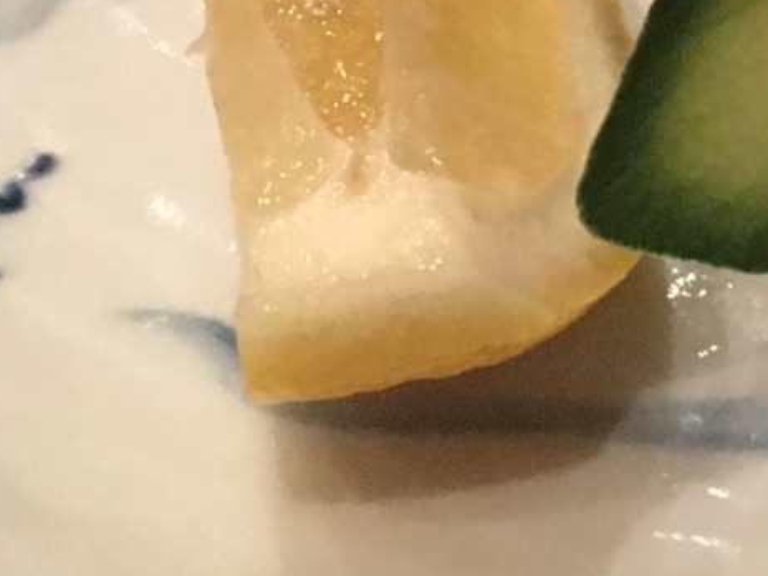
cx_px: 1074
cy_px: -334
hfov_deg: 14.6
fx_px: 2840
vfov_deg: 11.1
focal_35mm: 128
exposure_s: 1/4
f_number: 2.2
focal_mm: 4.15
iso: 80
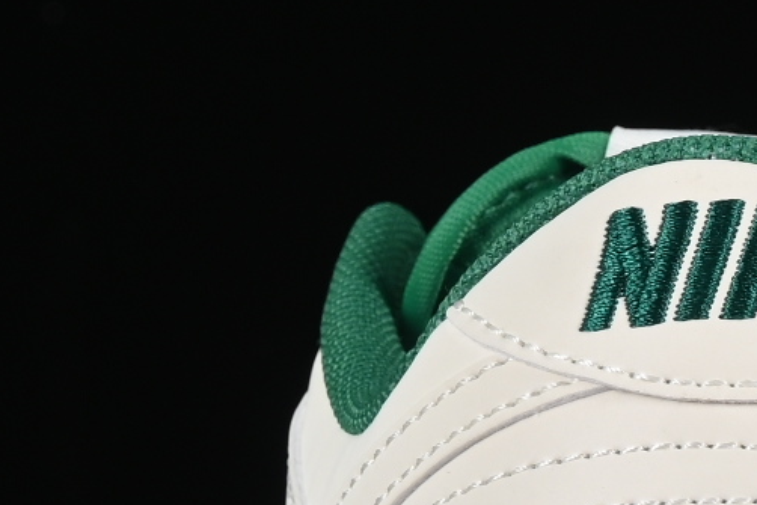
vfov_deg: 3.3
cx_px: 1212
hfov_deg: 4.9
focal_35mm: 416
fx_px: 8750
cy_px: 246
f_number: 8
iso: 160
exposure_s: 1/80
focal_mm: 50
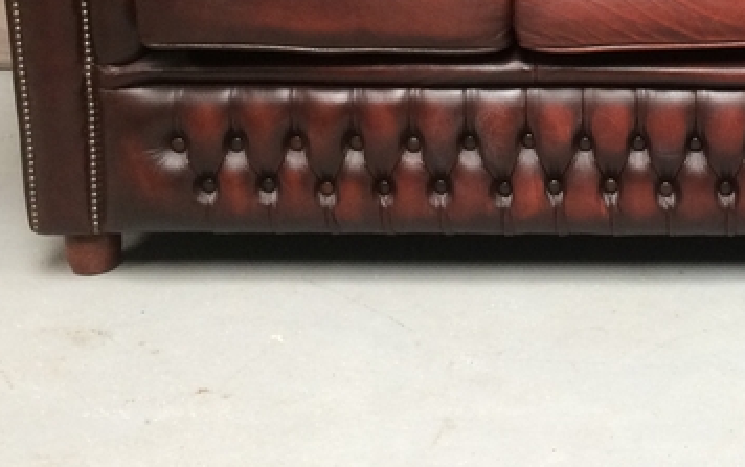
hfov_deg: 28.5
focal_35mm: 69
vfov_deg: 18.3
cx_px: 688
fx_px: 1402
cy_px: -27
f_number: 2.2
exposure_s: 1/33
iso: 160
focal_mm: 4.15
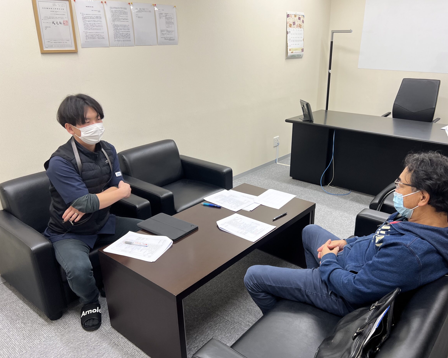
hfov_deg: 62.1
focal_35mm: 28
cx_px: 245
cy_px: 179
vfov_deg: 51.5
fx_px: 371
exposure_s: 1/120
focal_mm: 5.7
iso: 50
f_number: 1.5
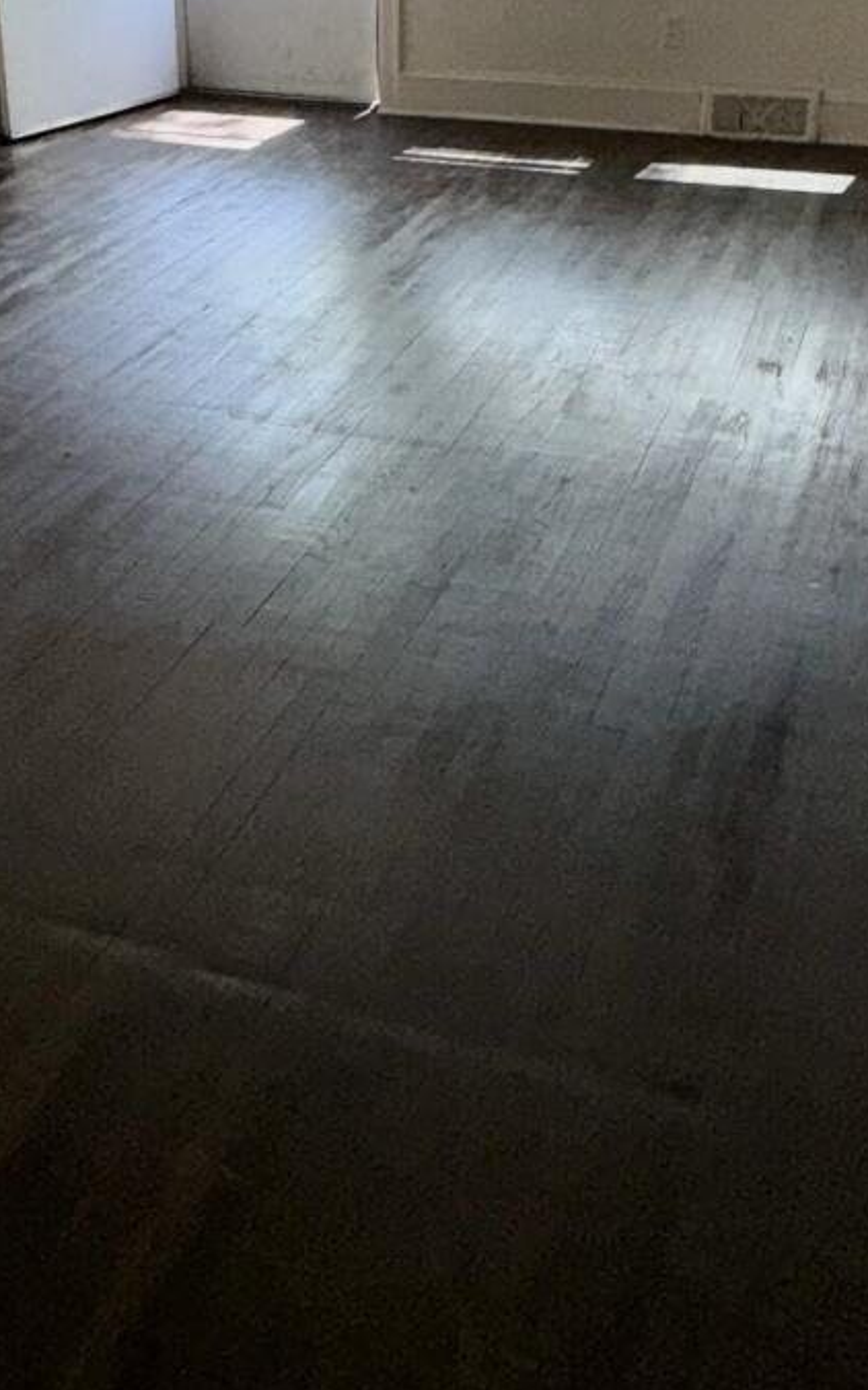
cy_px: 327
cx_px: 317
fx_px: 1665
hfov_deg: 29.1
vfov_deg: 43.6
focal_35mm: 44
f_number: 2.2
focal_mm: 2.22
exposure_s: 1/122
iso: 40
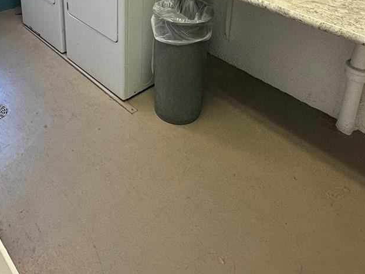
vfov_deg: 34.1
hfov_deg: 50.8
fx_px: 380
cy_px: -31
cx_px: 138
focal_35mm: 36
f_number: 2.2
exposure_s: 1/120
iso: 125
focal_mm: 2.22
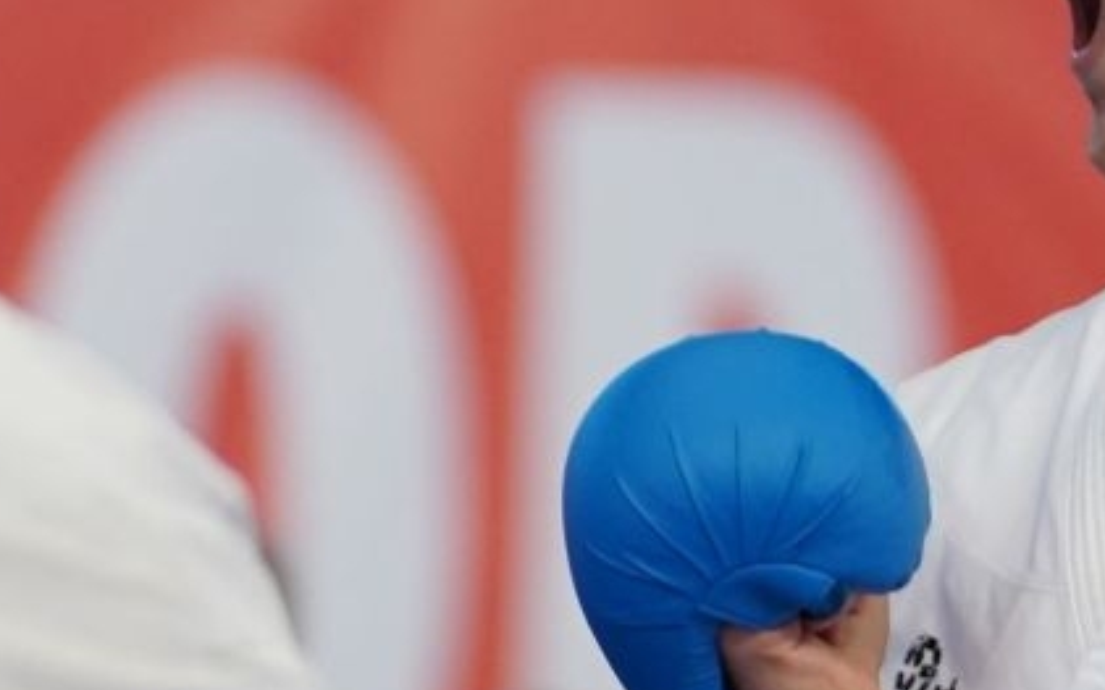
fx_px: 20746
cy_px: 373
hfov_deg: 3.1
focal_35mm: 689
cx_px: 556
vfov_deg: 1.9
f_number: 2.8
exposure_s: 1/1000
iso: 2000
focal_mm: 158
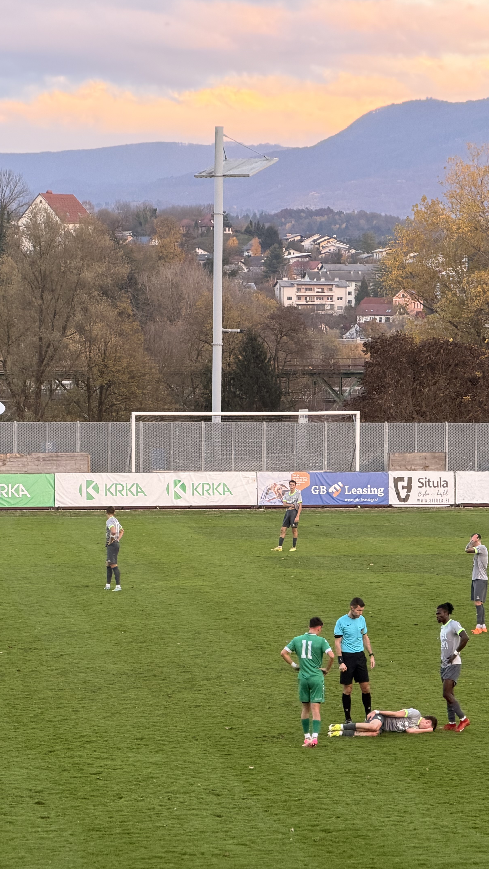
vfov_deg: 14.7
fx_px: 3365
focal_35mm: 146
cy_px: 433
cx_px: 385
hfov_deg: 8.3
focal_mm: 16.89
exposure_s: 1/121
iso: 80
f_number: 2.8
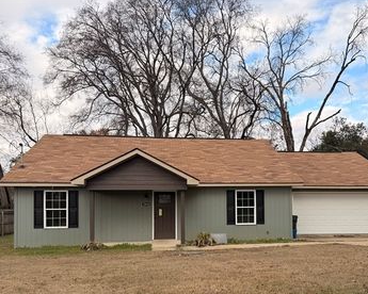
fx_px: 370
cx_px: 215
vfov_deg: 42.8
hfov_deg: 52.6
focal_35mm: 34
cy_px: 195
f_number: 1.78
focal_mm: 6.76
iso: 80
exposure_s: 1/2801
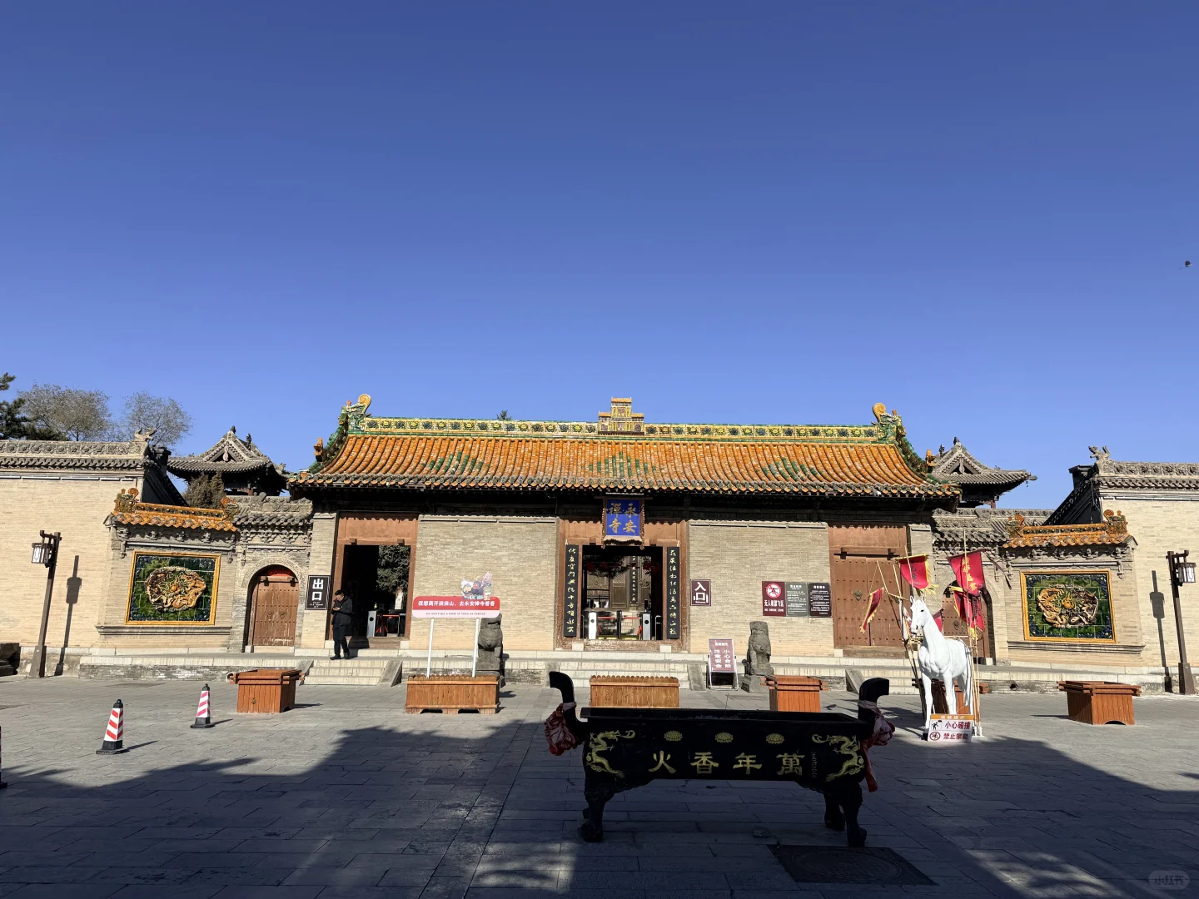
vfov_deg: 56.8
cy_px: 450
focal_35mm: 24
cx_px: 600
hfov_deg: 71.6
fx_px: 831
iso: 80
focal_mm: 6.76
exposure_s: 1/6711
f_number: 1.78
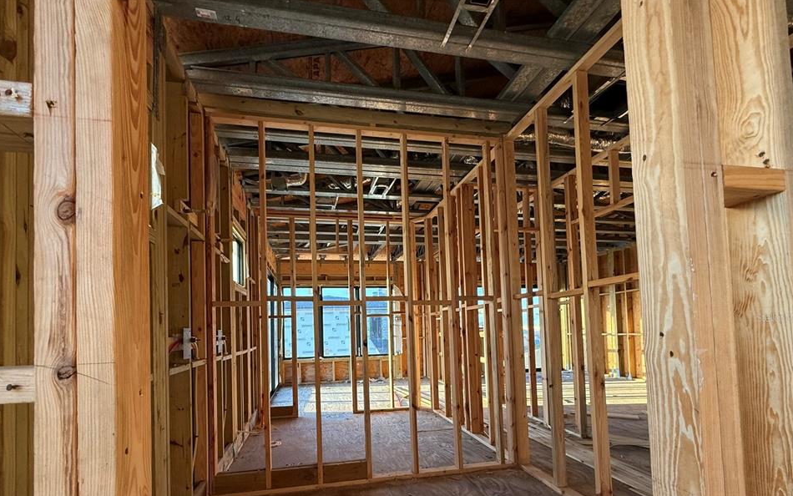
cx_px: 379
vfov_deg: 69.8
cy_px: 317
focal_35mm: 16
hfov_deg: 97.7
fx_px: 346
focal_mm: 2.22
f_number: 2.2
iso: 160
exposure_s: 1/99
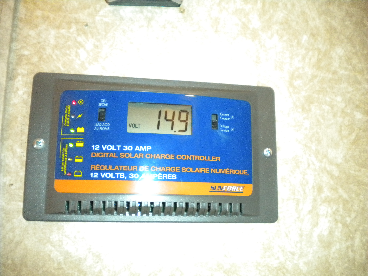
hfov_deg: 52.6
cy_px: 138
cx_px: 184
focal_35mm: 35
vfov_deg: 40.7
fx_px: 372
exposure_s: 1/30
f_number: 3.1
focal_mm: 6.3
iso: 800
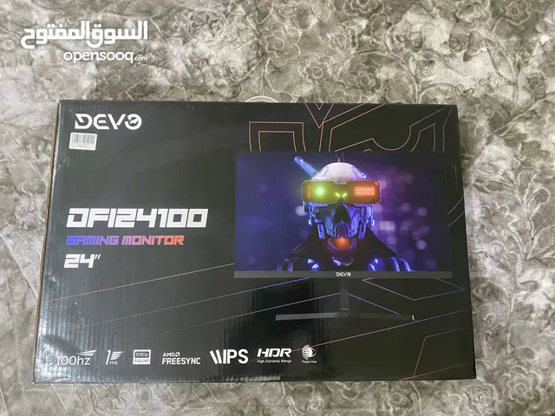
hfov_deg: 67.3
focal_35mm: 26
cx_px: 278
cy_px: 208
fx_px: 417
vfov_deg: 53.1
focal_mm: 4.25
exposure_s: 1/33
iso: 640
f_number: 1.8
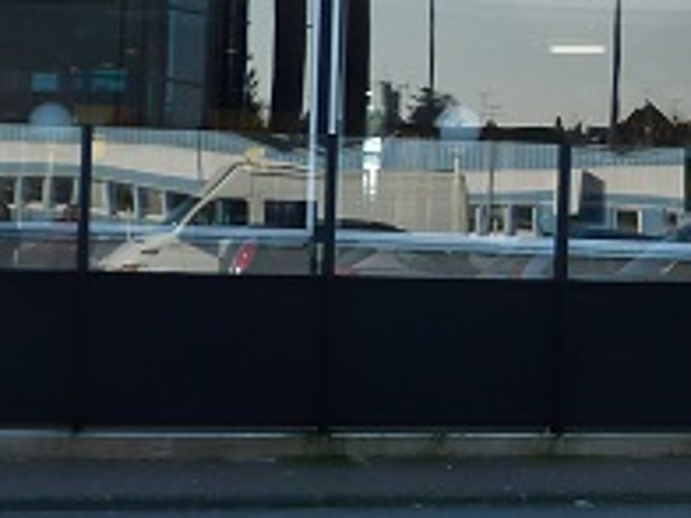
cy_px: 99
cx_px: 980
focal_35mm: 155
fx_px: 3094
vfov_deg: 9.5
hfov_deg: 12.2
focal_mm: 6.8
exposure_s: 1/200
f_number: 4
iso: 80
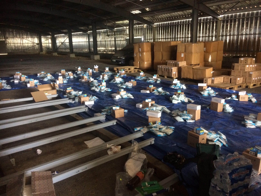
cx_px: 130
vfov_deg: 48.2
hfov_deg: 61.7
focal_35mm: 29
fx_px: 219
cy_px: 98
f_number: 2.2
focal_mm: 4.15
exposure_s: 1/25
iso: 320
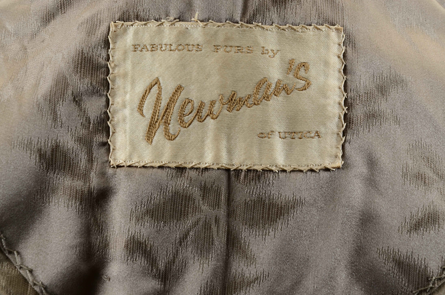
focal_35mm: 147
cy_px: 148
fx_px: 1813
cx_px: 222
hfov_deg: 14.0
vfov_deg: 9.3
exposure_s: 1/80
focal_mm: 98
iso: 160
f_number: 8
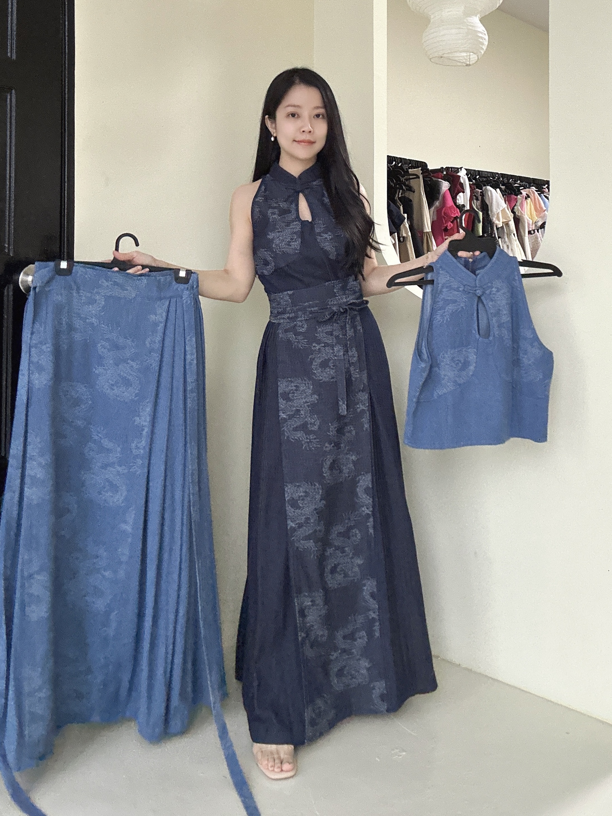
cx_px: 306
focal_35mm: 23
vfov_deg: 73.9
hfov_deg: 58.9
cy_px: 408
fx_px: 542
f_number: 1.9
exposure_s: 1/60
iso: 250
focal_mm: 2.69
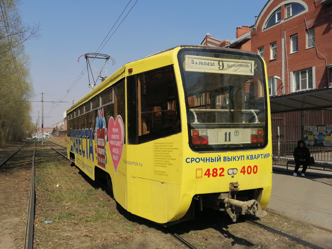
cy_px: 124
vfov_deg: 44.2
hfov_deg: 56.8
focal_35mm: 32
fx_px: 307
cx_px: 166
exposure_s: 1/2132
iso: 50
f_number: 1.8
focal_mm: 5.3
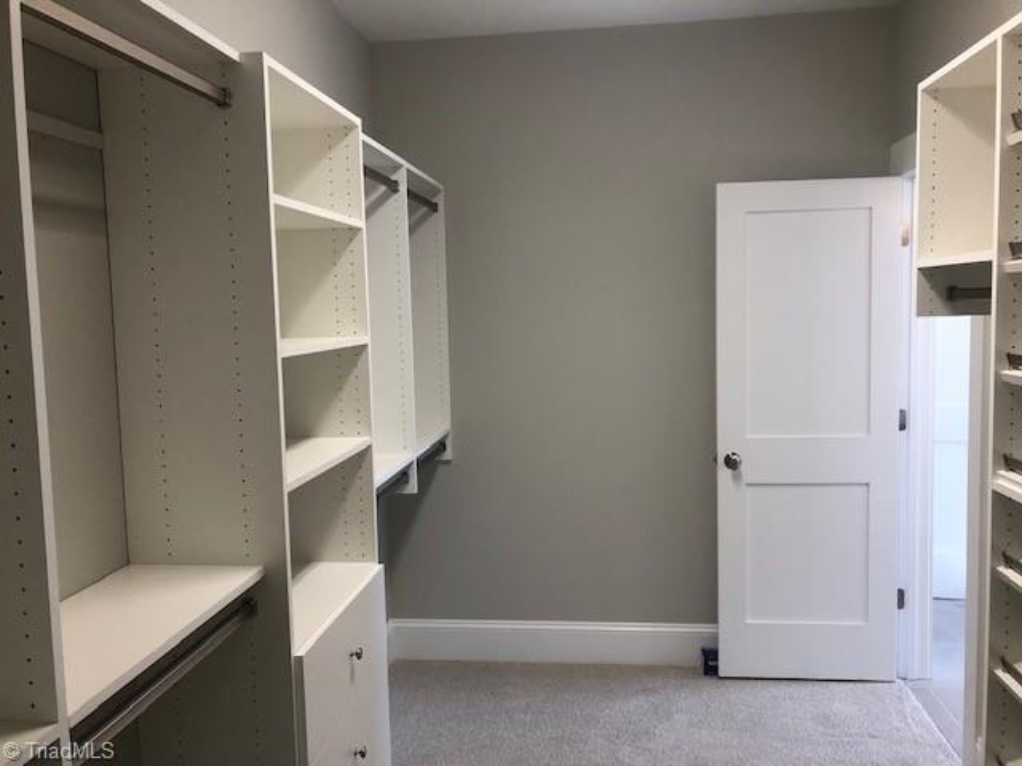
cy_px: 383
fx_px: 827
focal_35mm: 28
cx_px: 511
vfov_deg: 49.7
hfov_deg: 63.4
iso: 32
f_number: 1.8
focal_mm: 3.99
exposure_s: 1/30
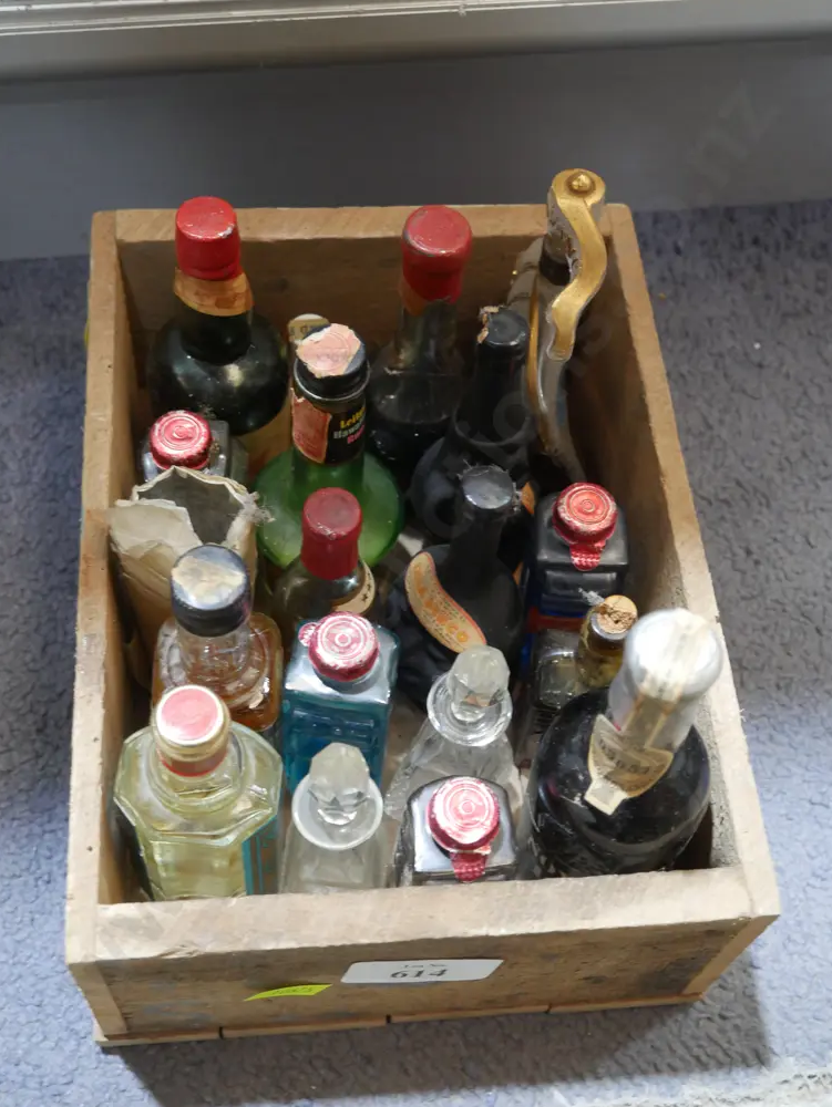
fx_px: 1377
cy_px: 549
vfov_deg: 43.8
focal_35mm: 43
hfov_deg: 33.6
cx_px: 419
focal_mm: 21
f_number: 4.6
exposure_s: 1/60
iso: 1600
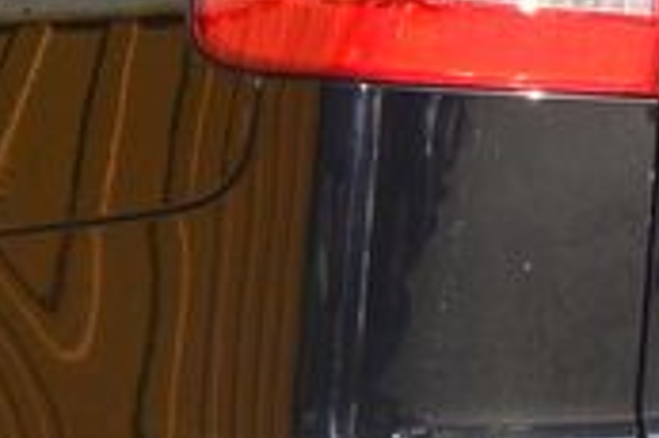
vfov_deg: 8.5
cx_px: -76
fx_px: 2926
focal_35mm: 160
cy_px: 59
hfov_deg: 12.6
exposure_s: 1/250
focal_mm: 10
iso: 160
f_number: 5.6
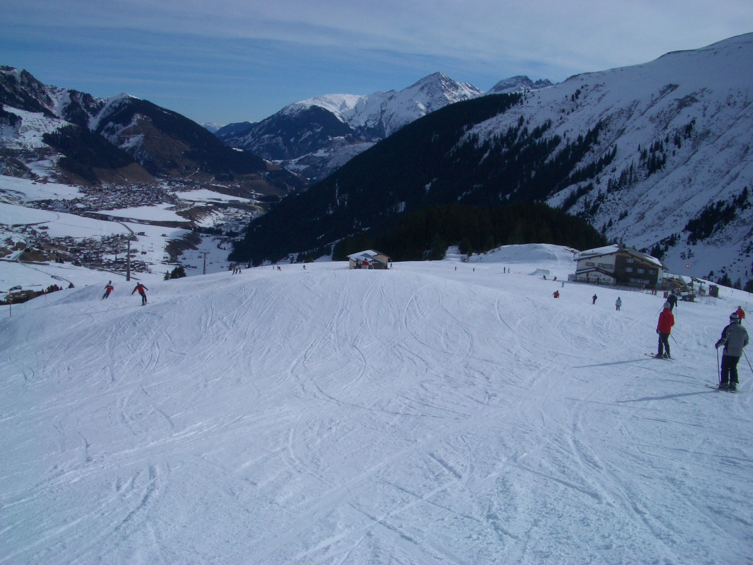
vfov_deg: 40.7
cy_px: 282
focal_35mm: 35
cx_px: 376
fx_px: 761
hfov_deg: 52.6
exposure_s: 1/2000
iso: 50
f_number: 4.3
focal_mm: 5.8
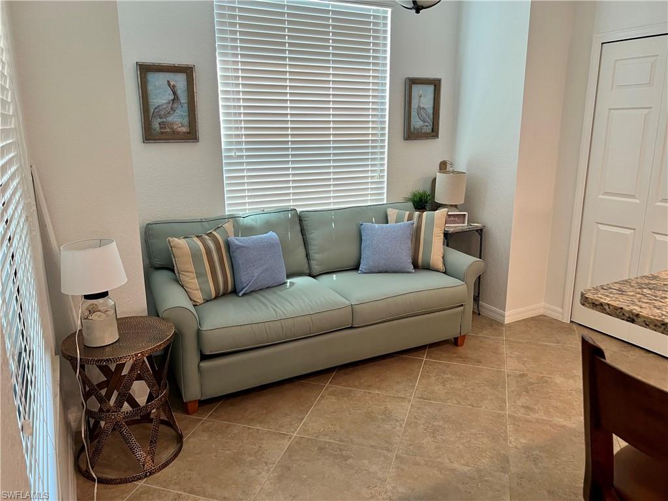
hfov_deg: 67.3
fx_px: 502
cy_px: 250
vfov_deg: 53.1
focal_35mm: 26
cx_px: 334
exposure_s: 1/60
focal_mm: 5.7
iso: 80
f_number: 1.5
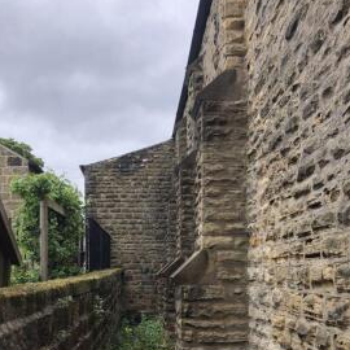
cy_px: 255
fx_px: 458
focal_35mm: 40
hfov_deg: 41.7
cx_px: 146
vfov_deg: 40.9
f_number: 1.8
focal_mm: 3.99
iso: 20
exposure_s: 1/552
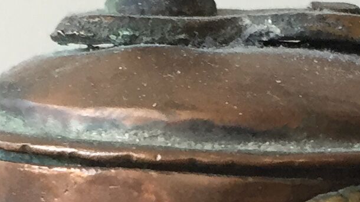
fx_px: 1613
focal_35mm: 169
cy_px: 292
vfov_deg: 7.1
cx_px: 302
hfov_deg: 12.7
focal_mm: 4.15
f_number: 2.2
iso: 100
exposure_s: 1/33
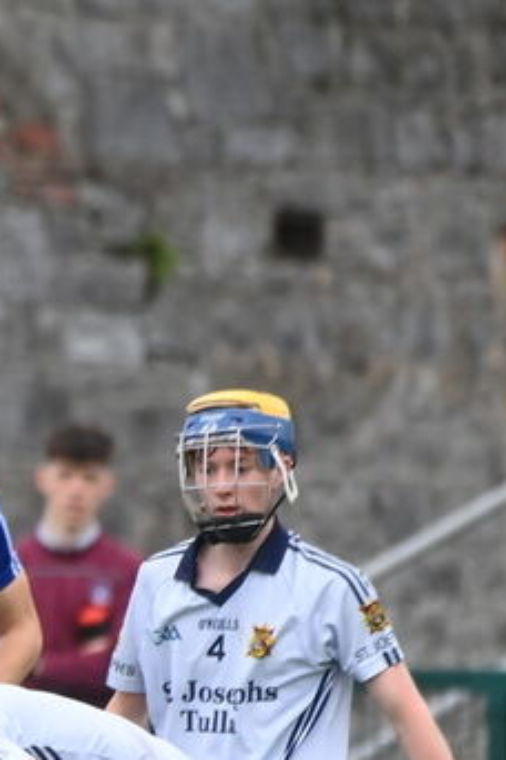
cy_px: 871
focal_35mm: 1752
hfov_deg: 0.8
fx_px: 36935
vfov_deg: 1.2
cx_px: -761
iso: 1000
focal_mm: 500
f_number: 5.6
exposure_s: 1/800
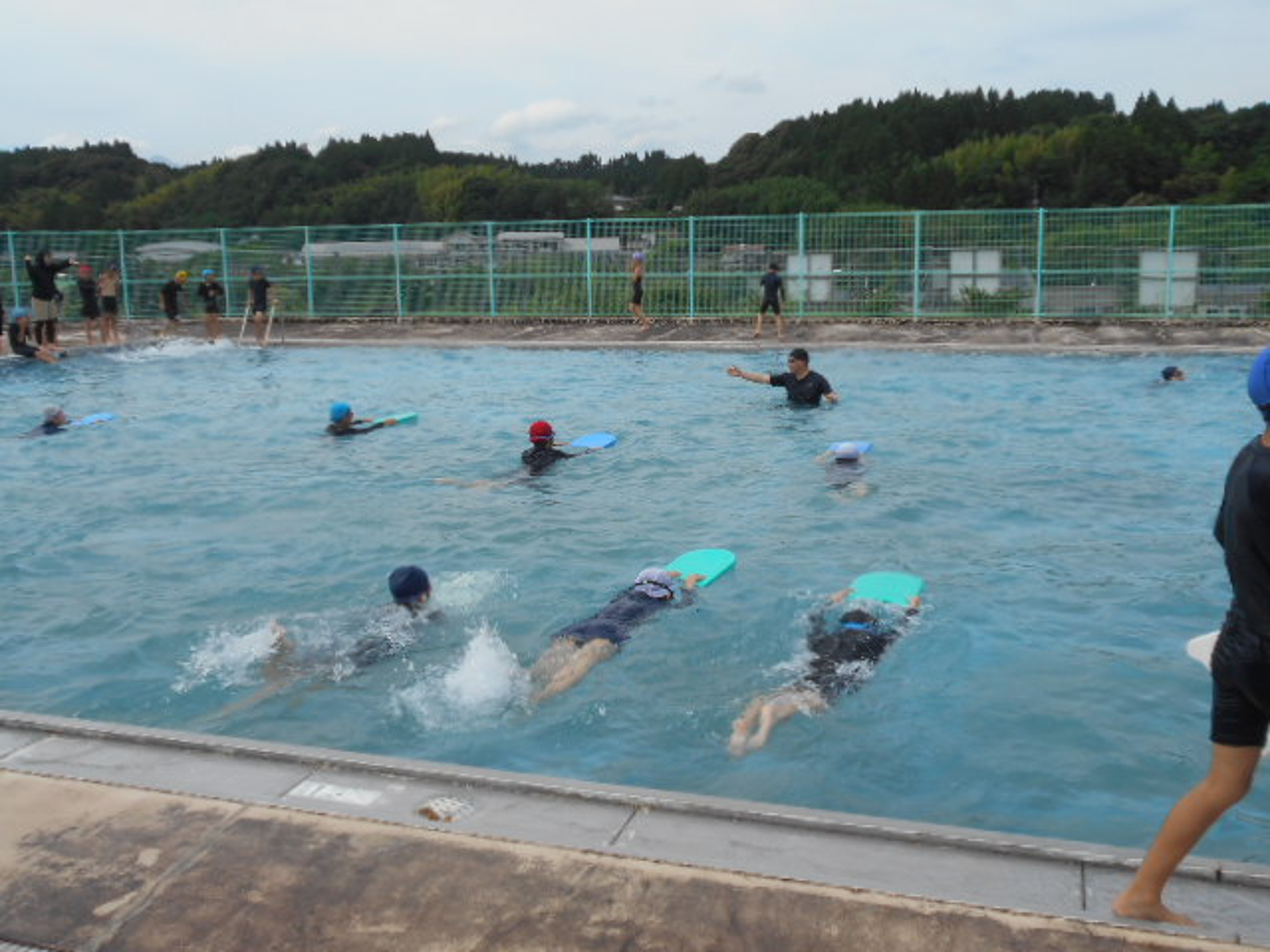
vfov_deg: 41.8
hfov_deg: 54.0
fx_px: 1247
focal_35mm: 34
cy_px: 476
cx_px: 635
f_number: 3.6
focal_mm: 5.8
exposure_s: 1/1250
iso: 80
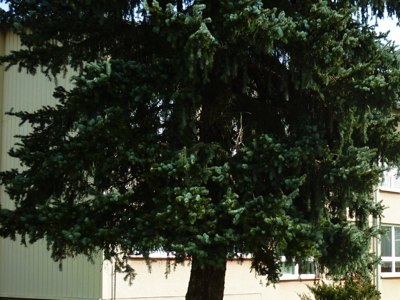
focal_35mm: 58
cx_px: 313
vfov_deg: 25.1
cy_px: 203
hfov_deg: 32.4
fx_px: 670
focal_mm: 5.5
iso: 80
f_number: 2.8
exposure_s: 1/500
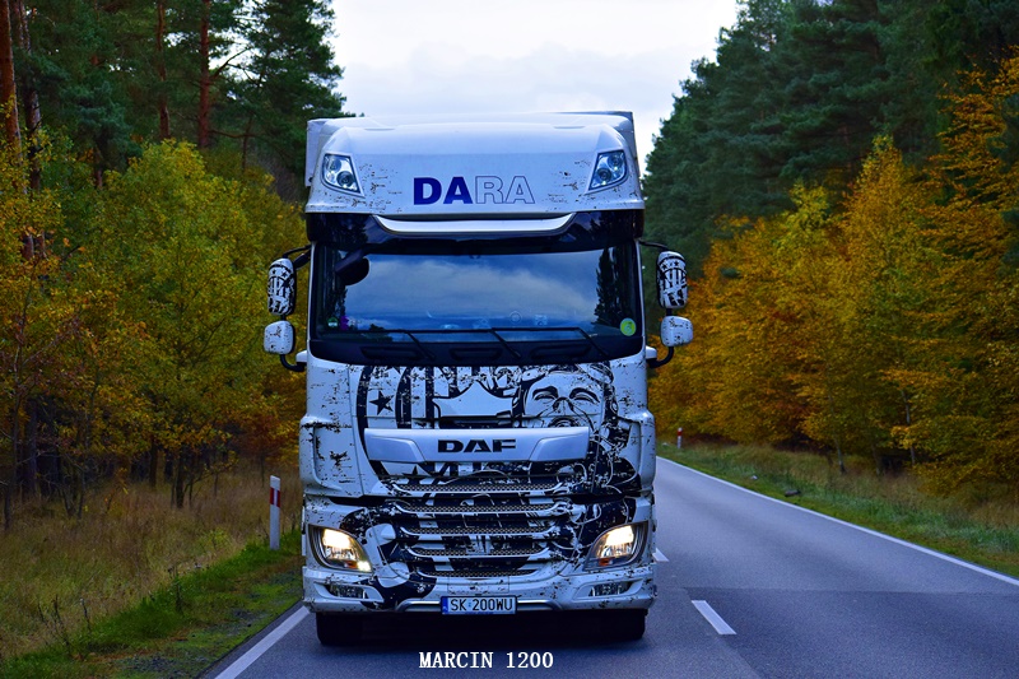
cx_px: 510
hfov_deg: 19.5
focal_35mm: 105
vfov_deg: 13.0
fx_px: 2971
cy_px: 340
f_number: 5.6
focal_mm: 70
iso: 800
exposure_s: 1/800
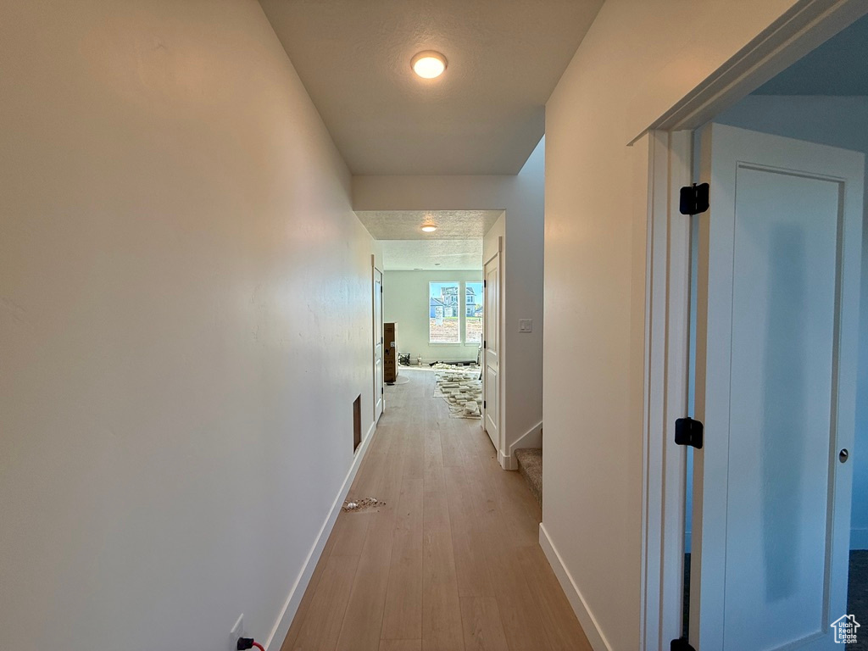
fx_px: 351
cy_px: 326
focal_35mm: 14
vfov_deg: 85.7
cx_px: 434
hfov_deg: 102.1
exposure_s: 1/149
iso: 64
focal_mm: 2.22
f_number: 2.2
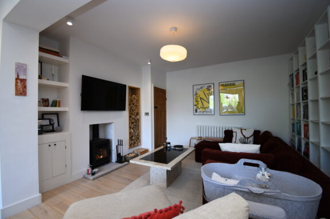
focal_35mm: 15
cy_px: 110
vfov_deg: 77.2
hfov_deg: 100.4
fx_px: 137
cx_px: 165
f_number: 4.5
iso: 560
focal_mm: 10
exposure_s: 1/50
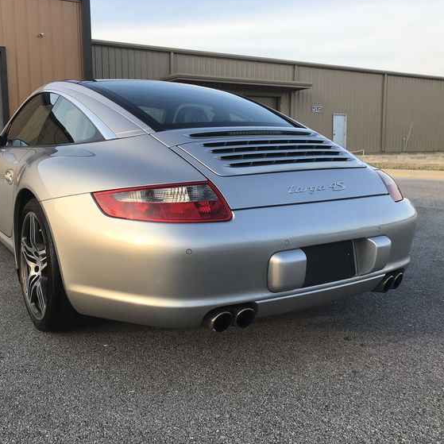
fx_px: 493
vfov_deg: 48.4
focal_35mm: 34
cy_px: 217
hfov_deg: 48.2
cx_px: 179
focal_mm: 3.99
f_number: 1.8
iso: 20
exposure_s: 1/460
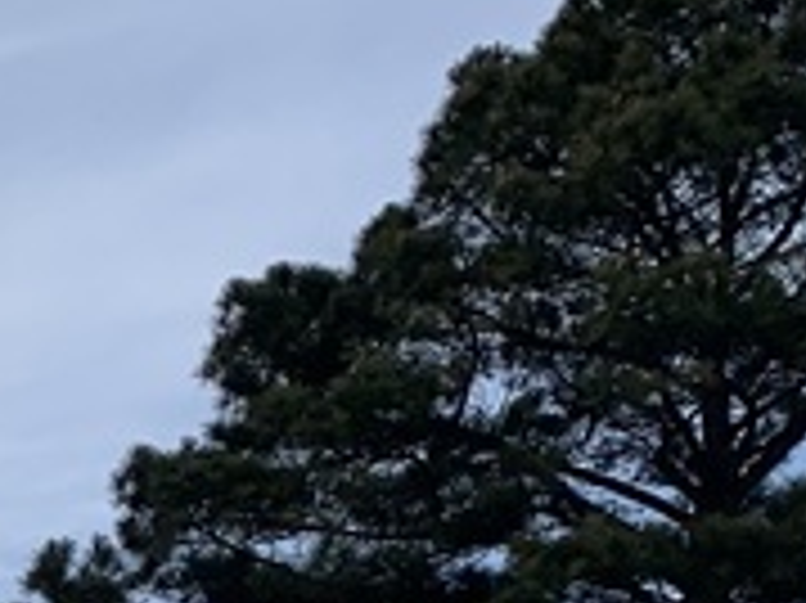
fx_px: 3467
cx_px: -797
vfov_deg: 9.0
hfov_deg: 11.9
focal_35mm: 149
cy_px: 1431
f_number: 1.8
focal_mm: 4.25
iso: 25
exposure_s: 1/1845
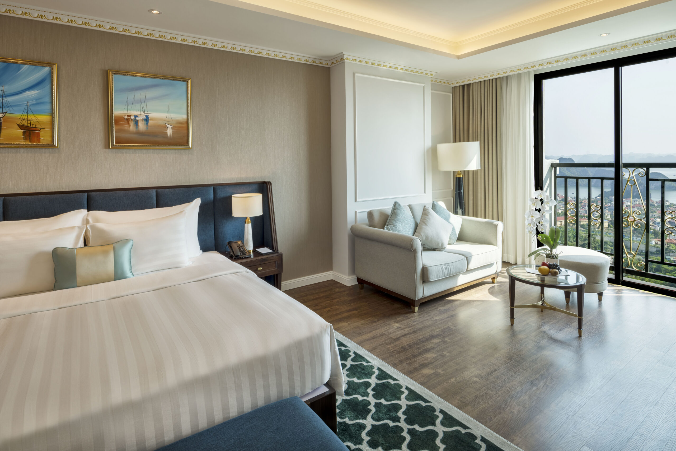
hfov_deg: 86.9
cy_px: 226
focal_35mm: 19
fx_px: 357
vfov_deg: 64.6
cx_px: 338
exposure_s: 1/80
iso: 80
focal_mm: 19
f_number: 13
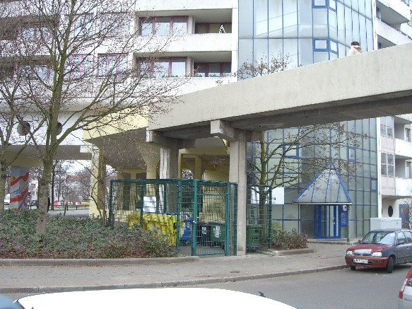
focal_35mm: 38
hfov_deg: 49.0
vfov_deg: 37.7
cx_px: 206
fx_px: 452
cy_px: 154
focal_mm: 7.9
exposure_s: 1/60
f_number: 2.8
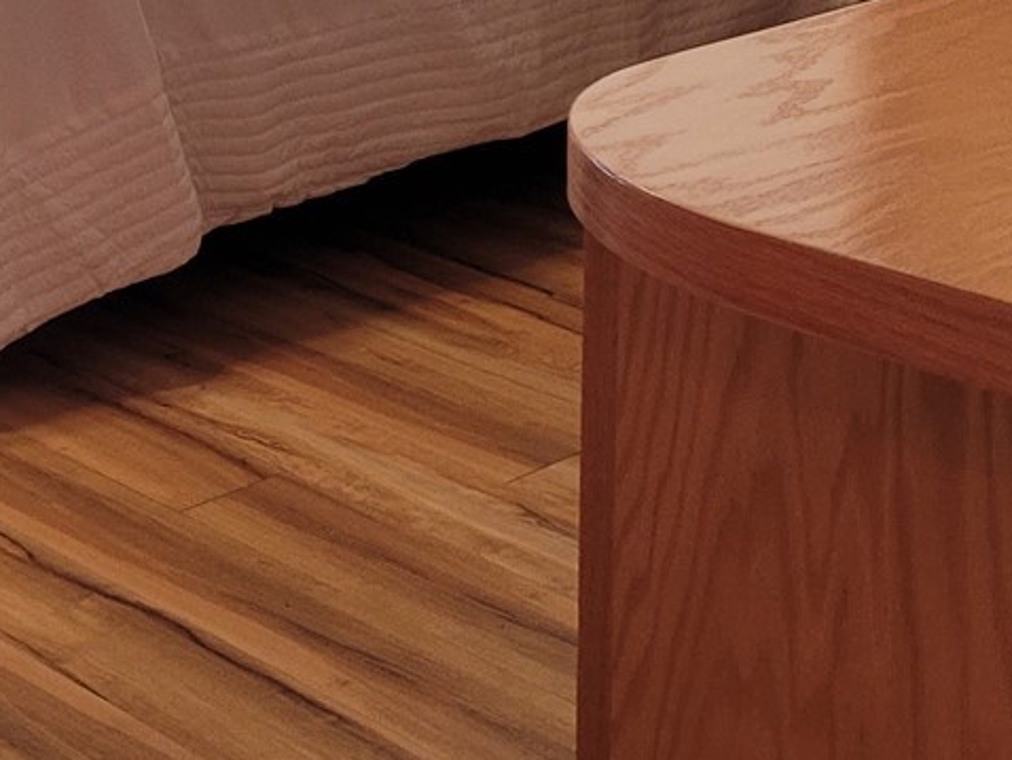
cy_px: -305
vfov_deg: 15.9
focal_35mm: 87
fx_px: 2545
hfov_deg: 21.5
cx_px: -57
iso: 250
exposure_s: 1/120
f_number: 1.8
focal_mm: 5.4
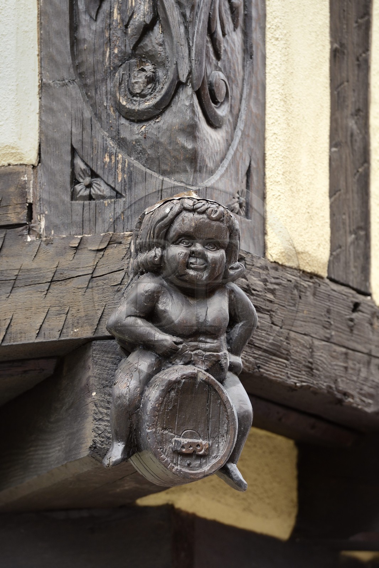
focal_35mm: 200
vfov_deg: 10.3
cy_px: 284
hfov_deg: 6.9
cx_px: 190
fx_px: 3159
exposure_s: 1/250
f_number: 5.6
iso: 400
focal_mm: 200
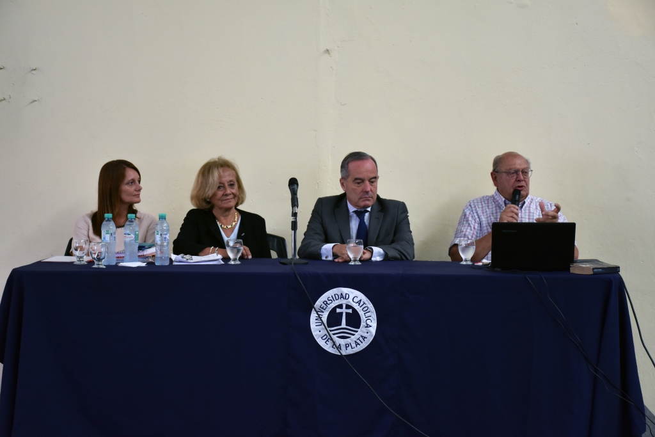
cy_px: 218
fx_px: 1419
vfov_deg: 17.5
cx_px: 328
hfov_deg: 26.0
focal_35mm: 78
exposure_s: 1/125
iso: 800
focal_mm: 52
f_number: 5.6
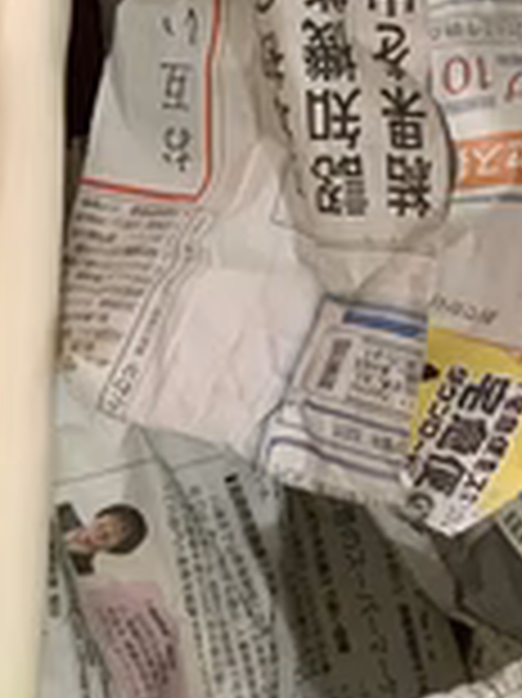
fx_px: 2698
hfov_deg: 10.9
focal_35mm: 134
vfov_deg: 14.3
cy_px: 833
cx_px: -14
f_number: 2.4
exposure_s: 1/52
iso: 400
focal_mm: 6
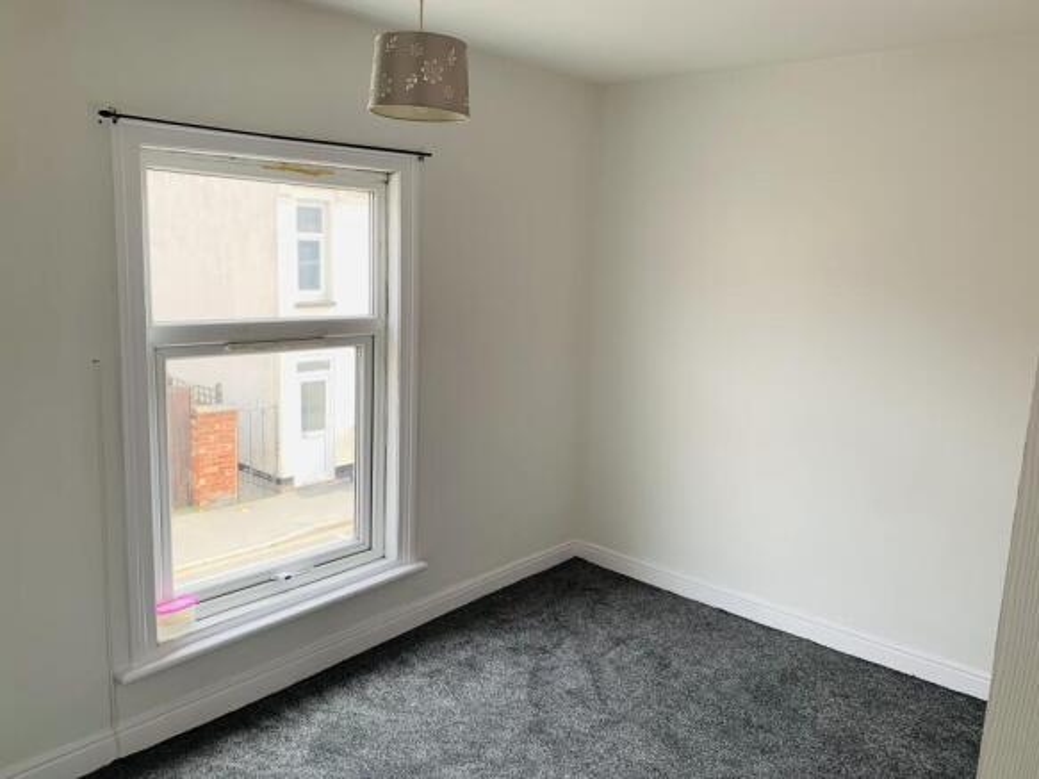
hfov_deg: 67.3
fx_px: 780
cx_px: 520
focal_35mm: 26
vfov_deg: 53.0
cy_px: 390
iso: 32
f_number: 1.8
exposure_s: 1/122
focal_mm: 4.25
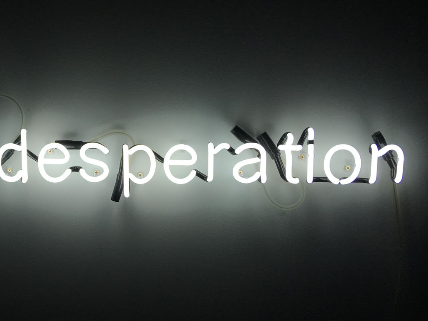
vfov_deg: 32.2
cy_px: 173
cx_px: 97
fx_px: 556
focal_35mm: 45
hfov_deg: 40.6
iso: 32
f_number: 2.2
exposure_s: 1/100
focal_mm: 4.15
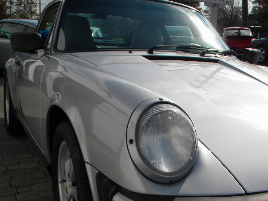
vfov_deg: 31.2
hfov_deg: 40.1
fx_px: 356
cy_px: 135
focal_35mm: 46
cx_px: 200
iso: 80
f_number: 7
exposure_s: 1/675
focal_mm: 5
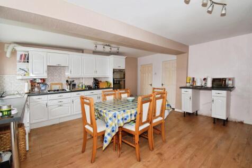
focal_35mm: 15
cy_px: 84
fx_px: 105
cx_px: 126
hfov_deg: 100.4
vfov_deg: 77.3
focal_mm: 10
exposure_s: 1/60
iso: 1000
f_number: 13
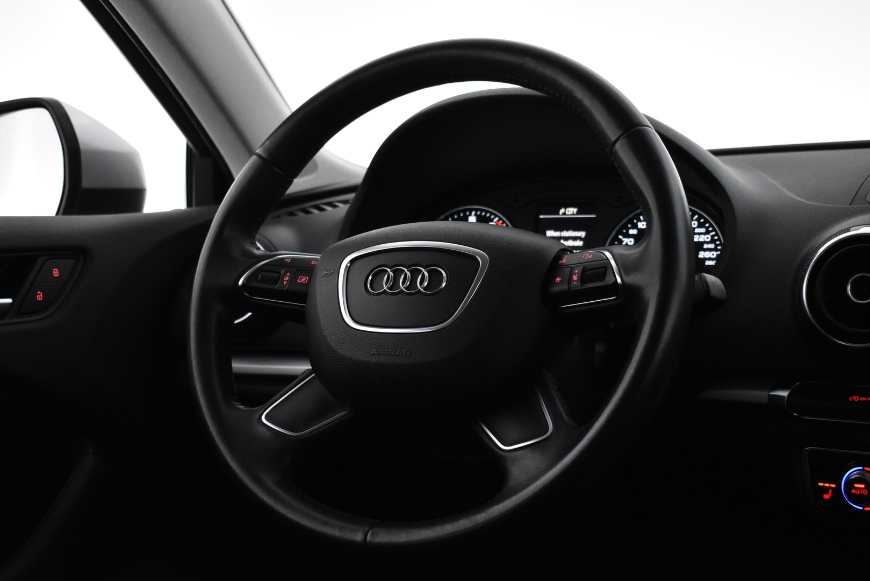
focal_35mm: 48
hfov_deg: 41.1
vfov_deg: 28.1
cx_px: 435
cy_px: 290
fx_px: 1160
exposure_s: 1/80
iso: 3200
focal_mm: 32
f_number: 4.5
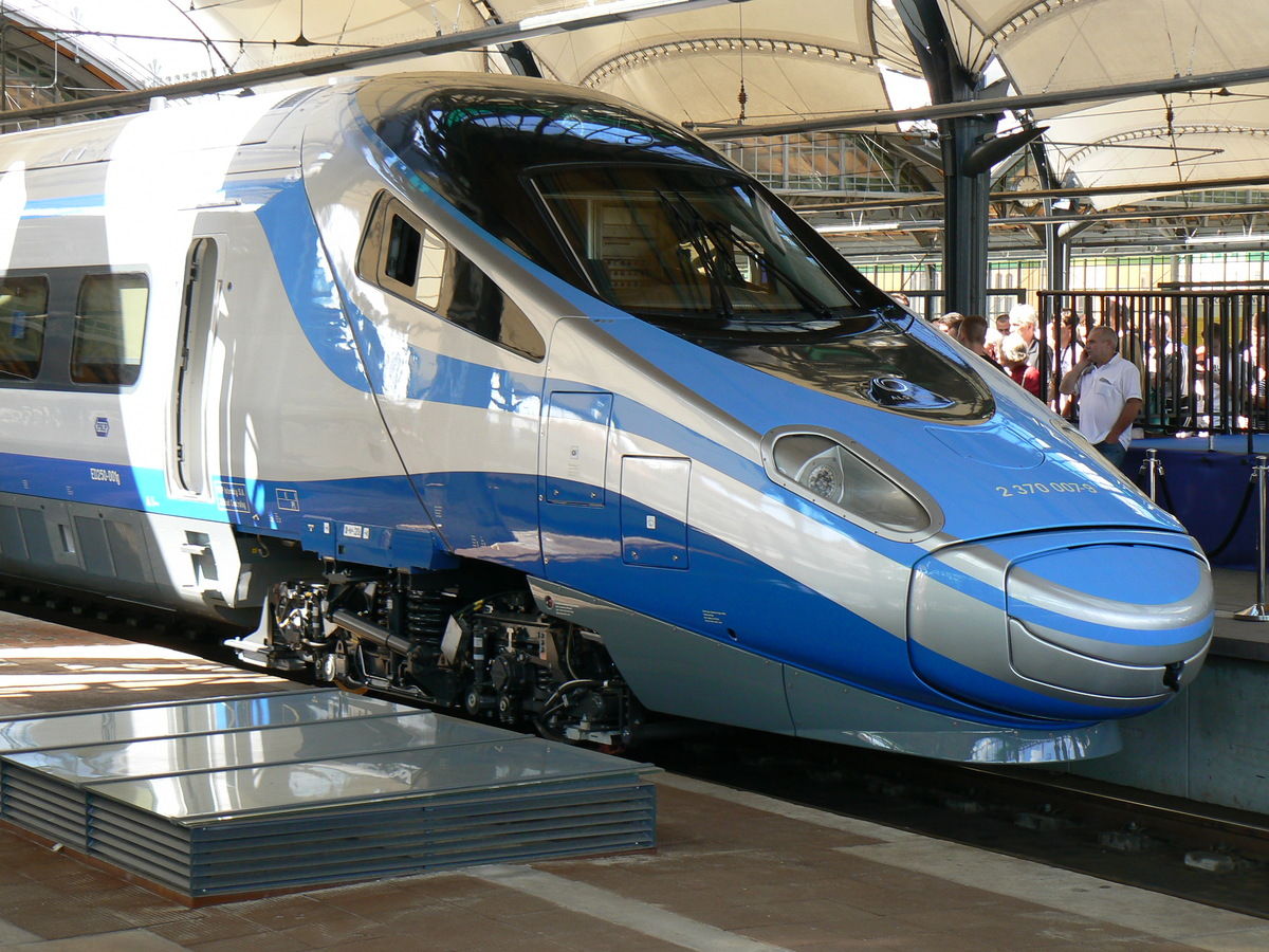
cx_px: 634
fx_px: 2933
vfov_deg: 18.4
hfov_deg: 24.4
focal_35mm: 80
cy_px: 476
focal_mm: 13.4
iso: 80
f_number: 4
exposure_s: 1/100
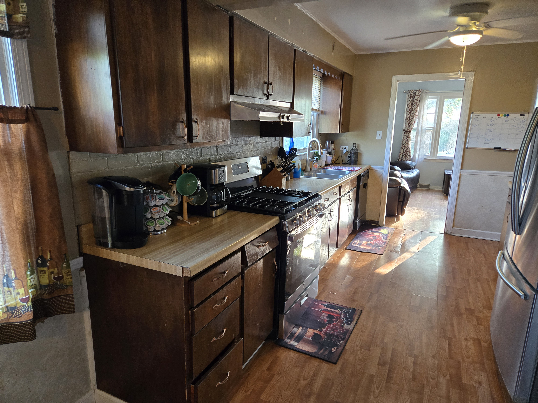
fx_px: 357
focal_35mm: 23
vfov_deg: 58.9
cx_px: 269
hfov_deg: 73.9
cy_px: 202
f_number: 1.8
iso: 400
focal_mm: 5.4
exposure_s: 1/120
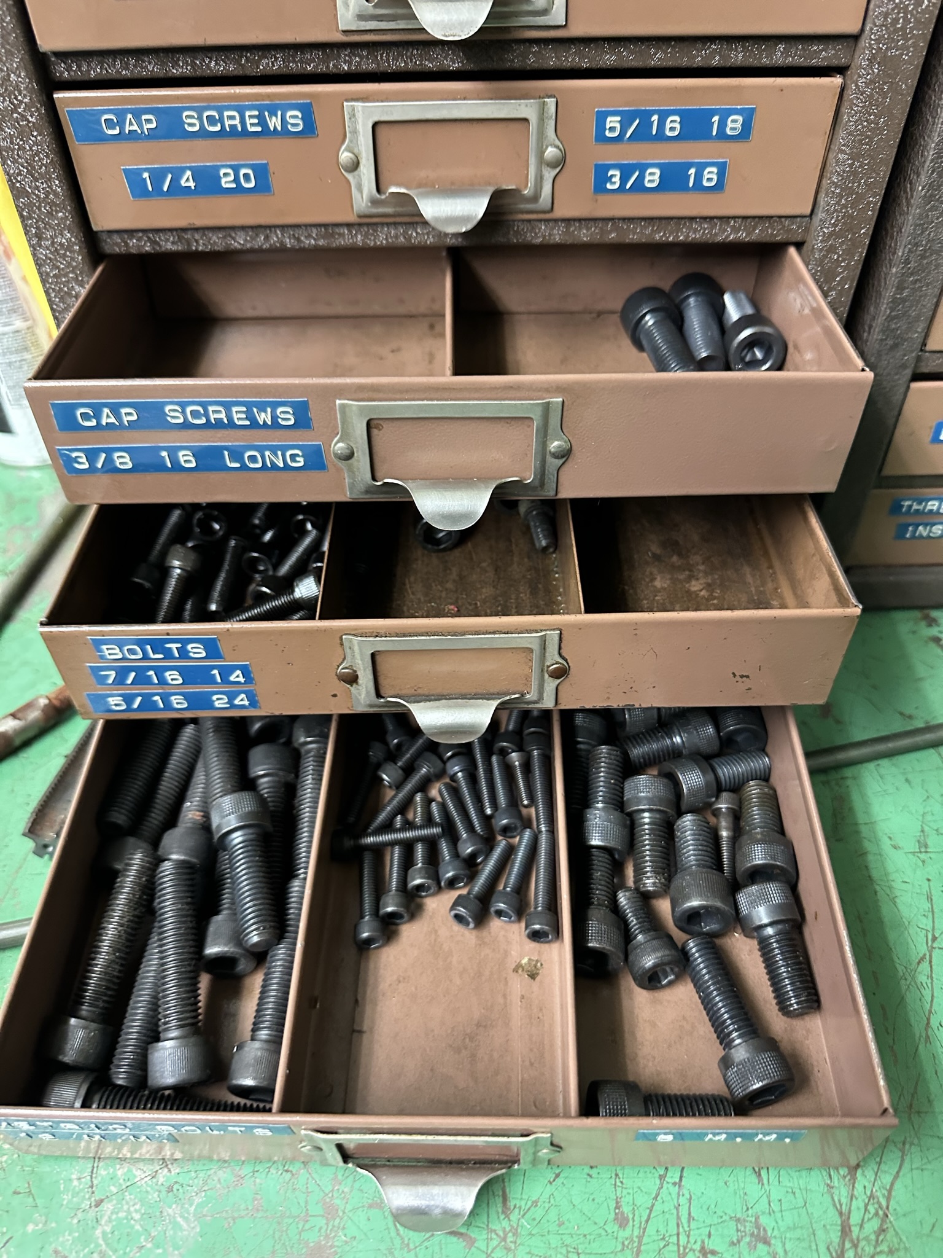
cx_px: 472
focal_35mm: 24
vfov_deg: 71.6
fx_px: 872
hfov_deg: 56.8
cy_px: 629
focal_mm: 6.86
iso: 500
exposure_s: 1/60
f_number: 1.78
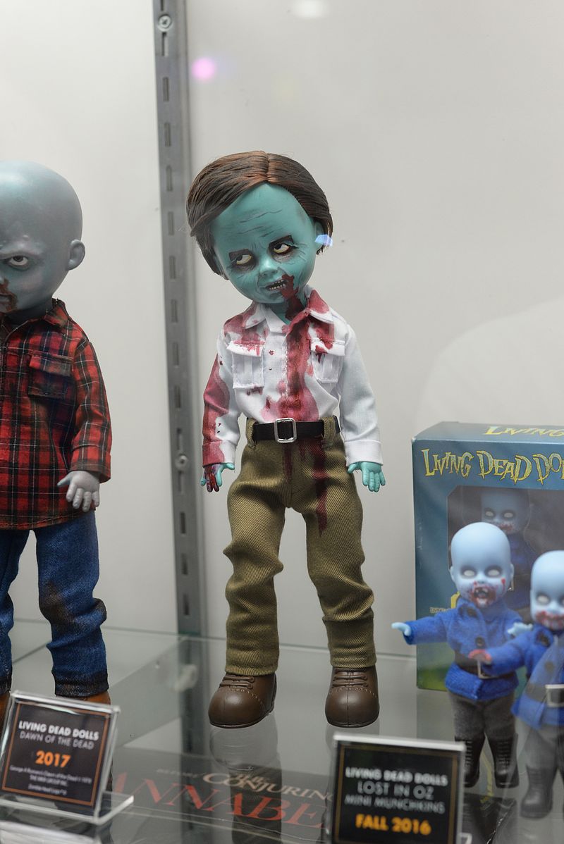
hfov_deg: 27.0
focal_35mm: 50
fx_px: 1174
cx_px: 282
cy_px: 422
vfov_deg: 39.6
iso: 1600
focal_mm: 50
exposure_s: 1/125
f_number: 5
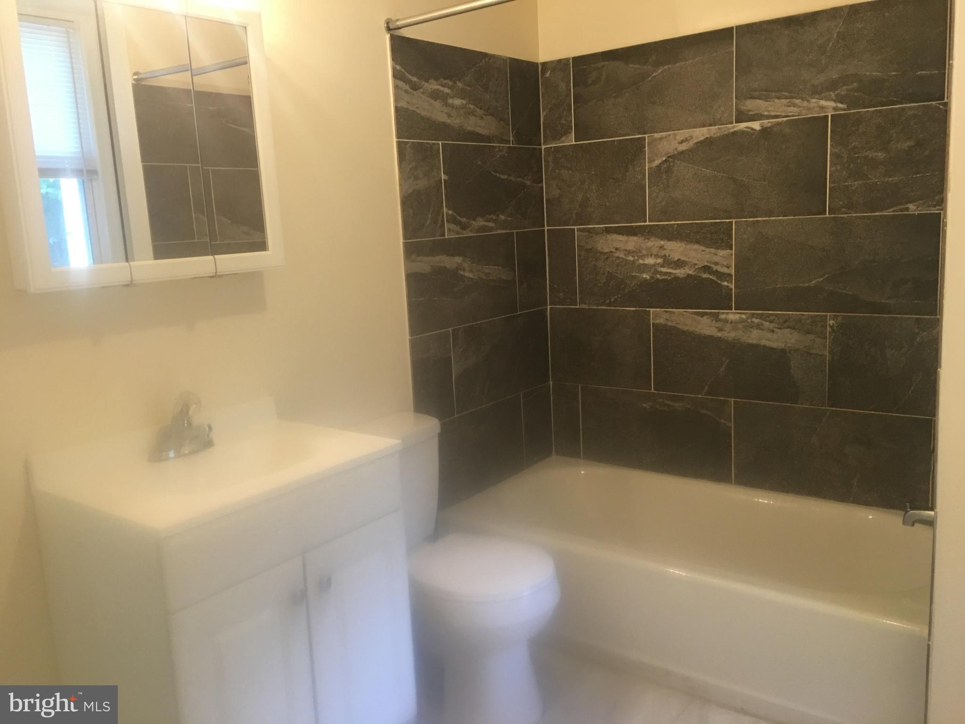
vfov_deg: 48.2
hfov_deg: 61.7
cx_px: 482
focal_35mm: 29
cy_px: 362
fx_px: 808
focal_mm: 4.15
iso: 64
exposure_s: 1/15
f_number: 2.2
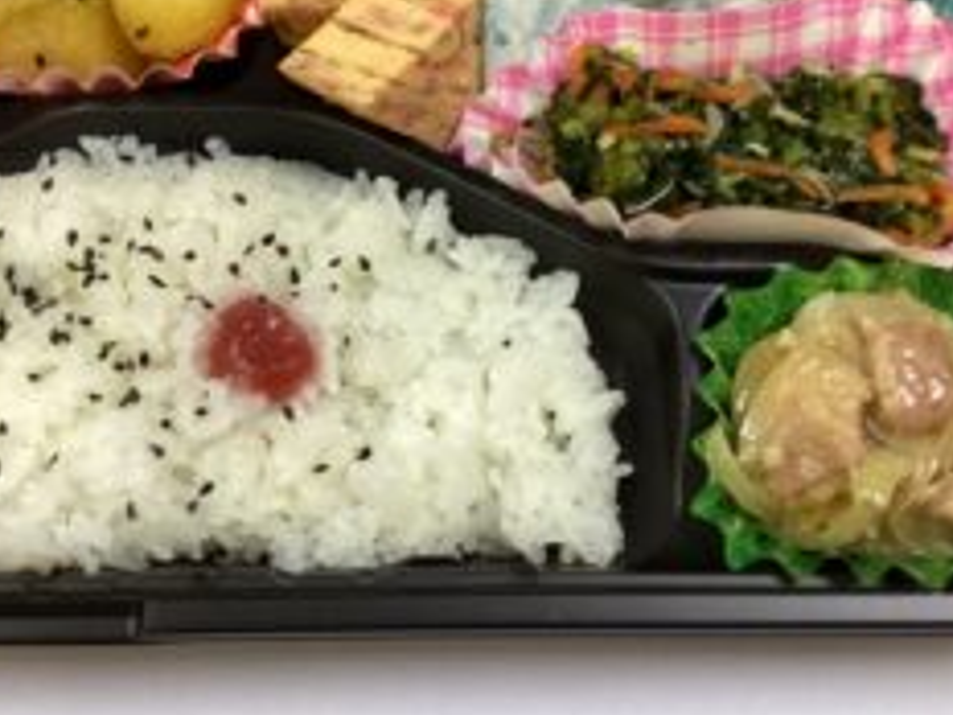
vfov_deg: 28.9
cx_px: 454
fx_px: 1377
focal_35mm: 50
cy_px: 228
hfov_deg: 38.2
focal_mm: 3.3
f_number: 2.4
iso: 125
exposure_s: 1/60
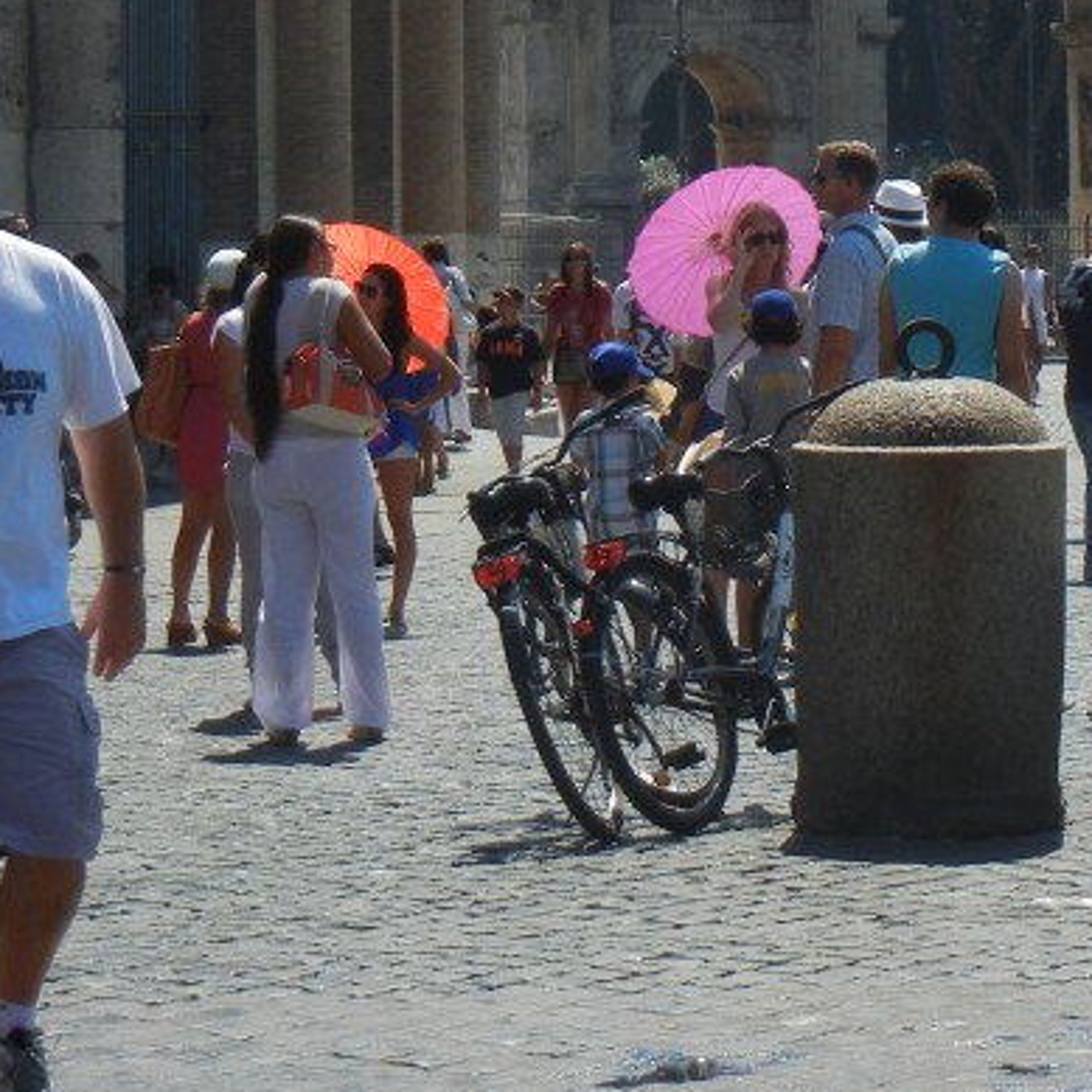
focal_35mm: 179
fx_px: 6389
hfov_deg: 9.7
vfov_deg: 9.7
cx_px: 963
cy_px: 53
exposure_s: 1/1024
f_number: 4.3
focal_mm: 13.9
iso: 160
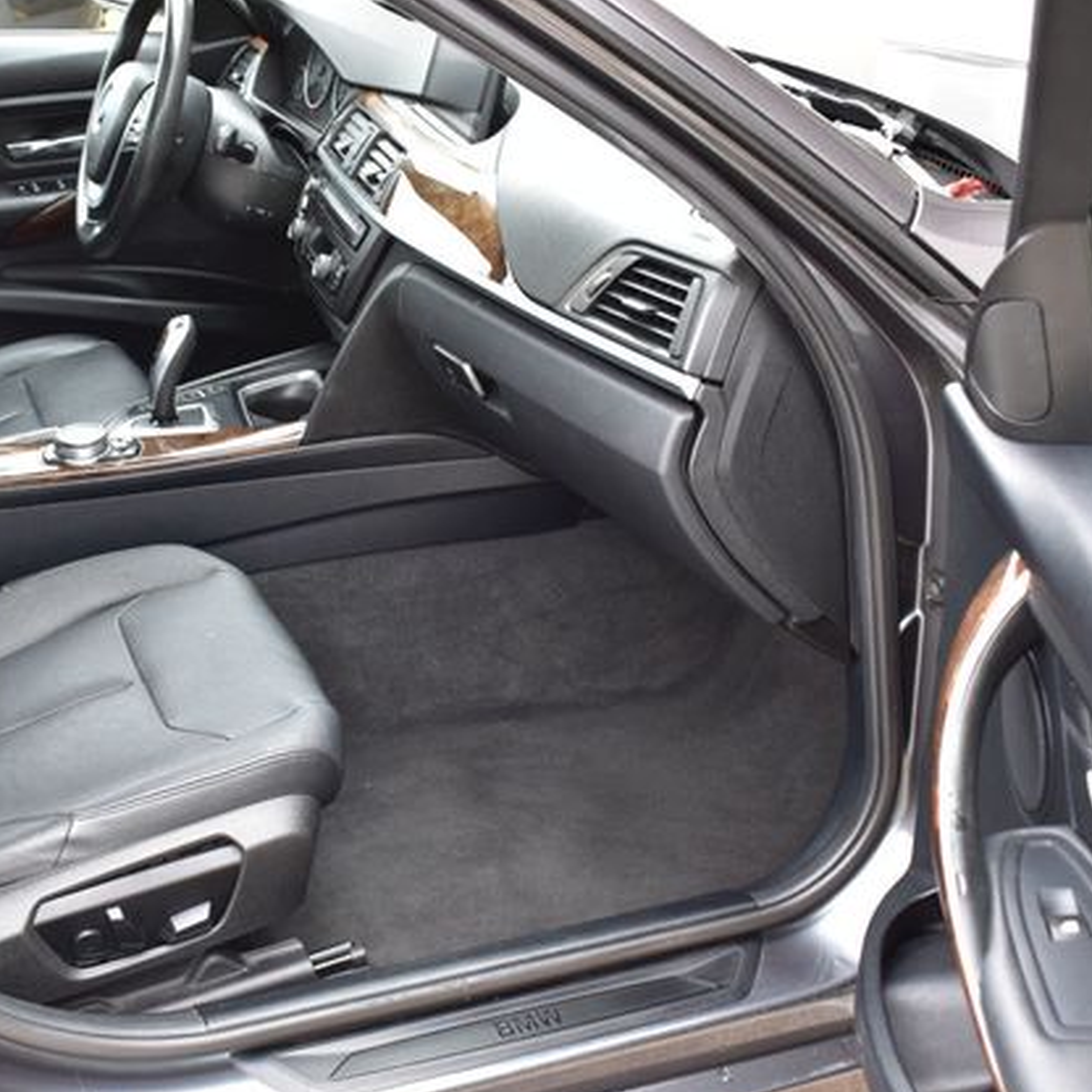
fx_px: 1677
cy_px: 551
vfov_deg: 36.1
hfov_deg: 35.8
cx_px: 394
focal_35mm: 47
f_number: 6.3
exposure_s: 1/15
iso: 400
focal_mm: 24
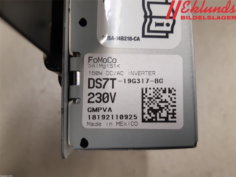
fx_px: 177
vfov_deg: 53.1
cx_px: 118
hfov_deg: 67.3
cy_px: 88
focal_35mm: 26
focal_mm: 3.93
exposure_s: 1/50
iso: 160
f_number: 1.7
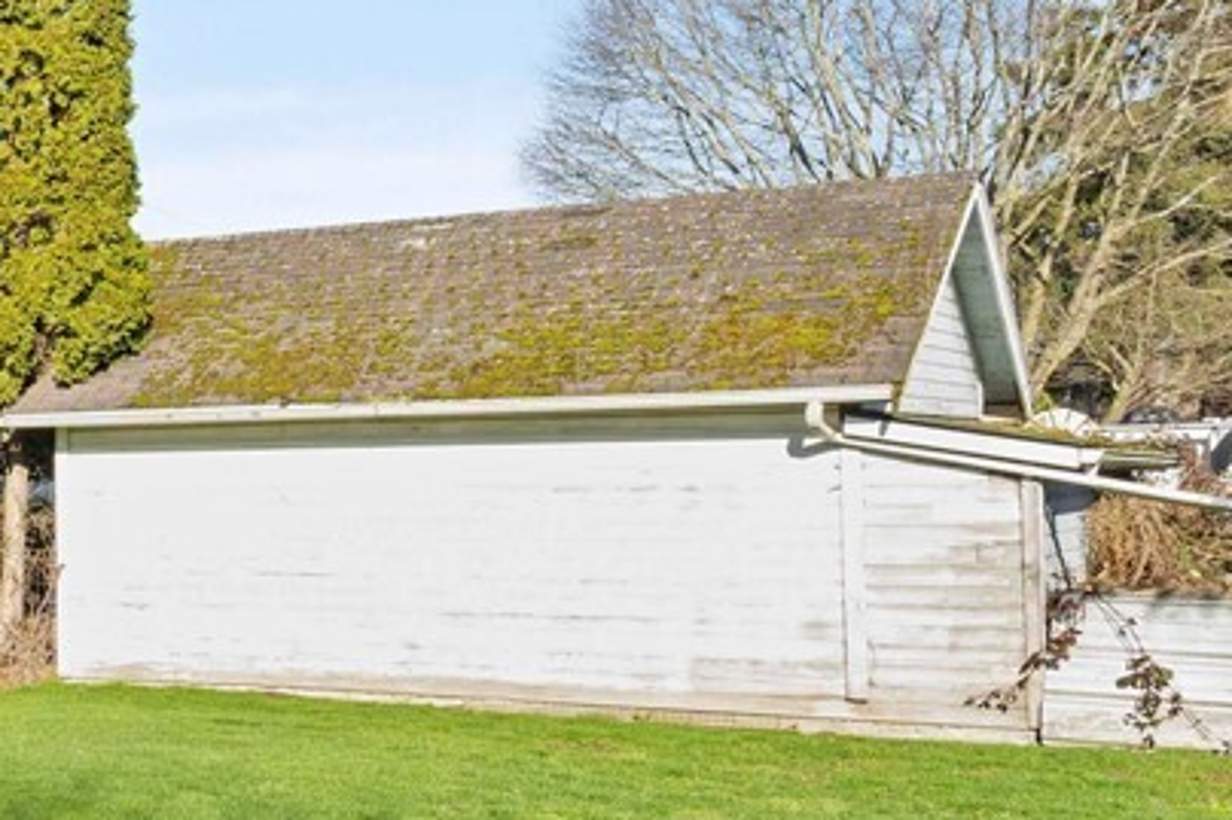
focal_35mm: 63
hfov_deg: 22.9
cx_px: -807
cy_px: 425
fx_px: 2155
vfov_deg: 21.6
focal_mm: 15
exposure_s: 1/200
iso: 200
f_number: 8
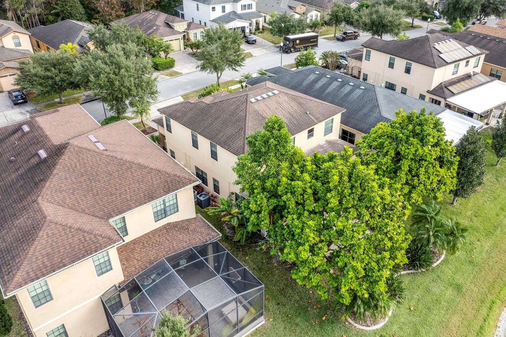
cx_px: 259
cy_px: 144
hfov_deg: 69.4
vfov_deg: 49.3
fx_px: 365
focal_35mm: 26
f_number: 2.8
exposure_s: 1/90
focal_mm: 8.38
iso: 120
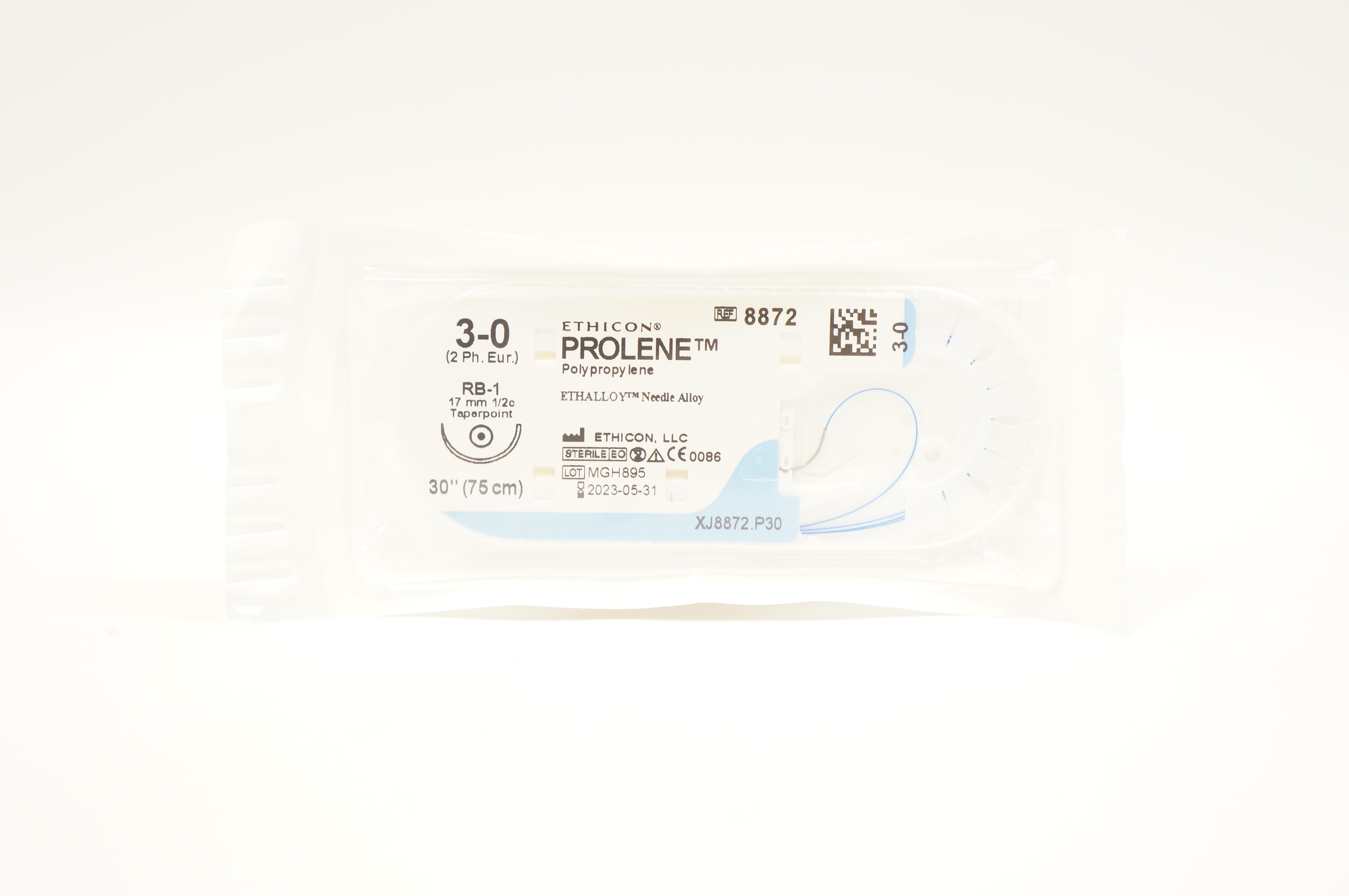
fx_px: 1516
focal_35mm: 40
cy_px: 448
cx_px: 674
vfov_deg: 32.9
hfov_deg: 48.0
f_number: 5
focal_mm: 27
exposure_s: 1/40
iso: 400
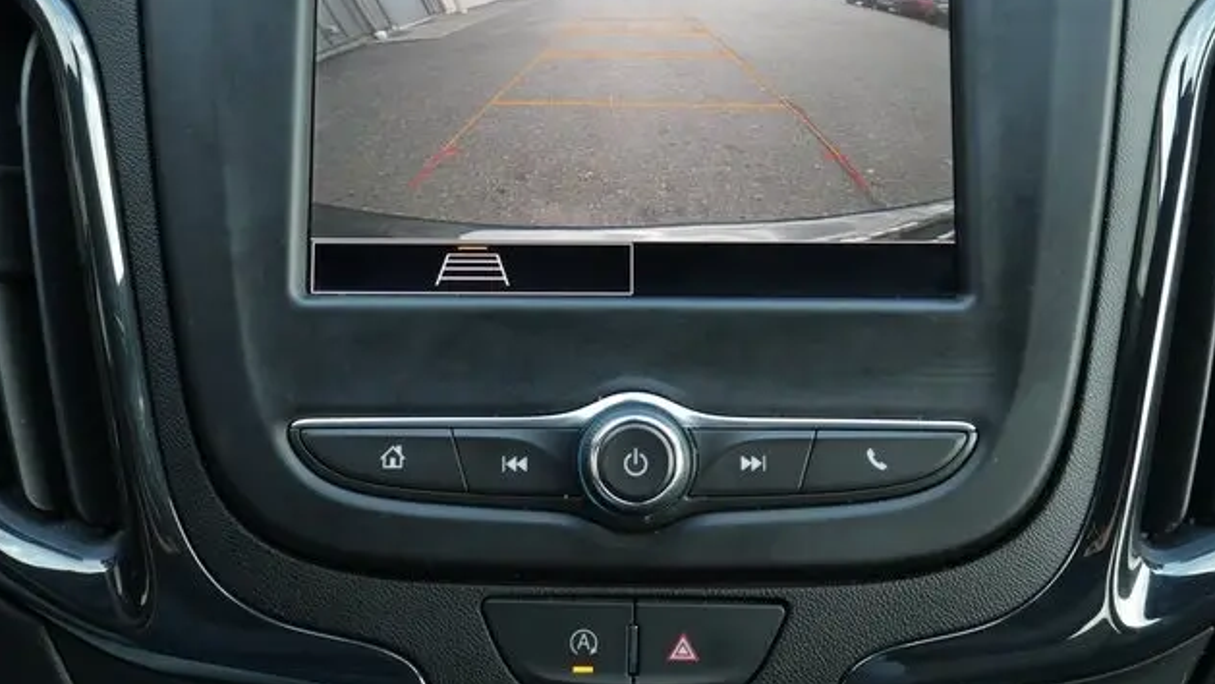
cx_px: 608
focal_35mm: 51
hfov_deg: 40.6
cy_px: 233
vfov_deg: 23.4
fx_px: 1643
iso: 500
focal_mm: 23
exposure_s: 1/60
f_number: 5.6
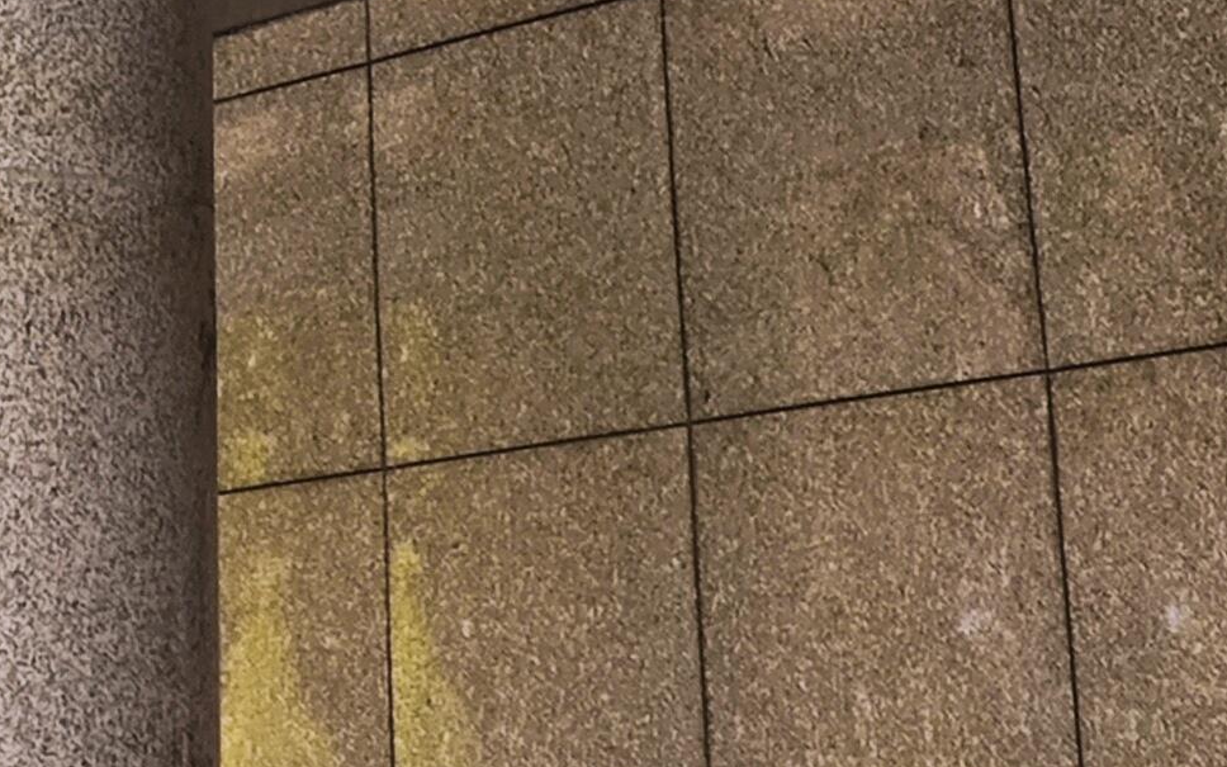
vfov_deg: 7.5
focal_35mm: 148
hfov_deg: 13.8
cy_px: -1736
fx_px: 4949
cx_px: -153
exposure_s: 1/455
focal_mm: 6.55
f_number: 1.6
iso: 50
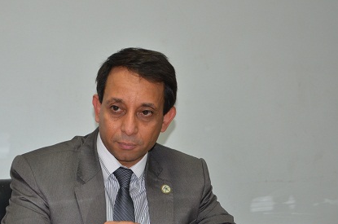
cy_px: 161
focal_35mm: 91
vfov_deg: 14.9
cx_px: 138
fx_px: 853
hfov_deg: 22.4
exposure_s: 1/60
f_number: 4.8
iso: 800
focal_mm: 42
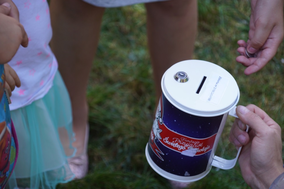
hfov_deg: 15.2
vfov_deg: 10.2
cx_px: 142
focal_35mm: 135
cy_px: 94
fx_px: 1065
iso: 320
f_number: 5.6
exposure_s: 1/160
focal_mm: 90
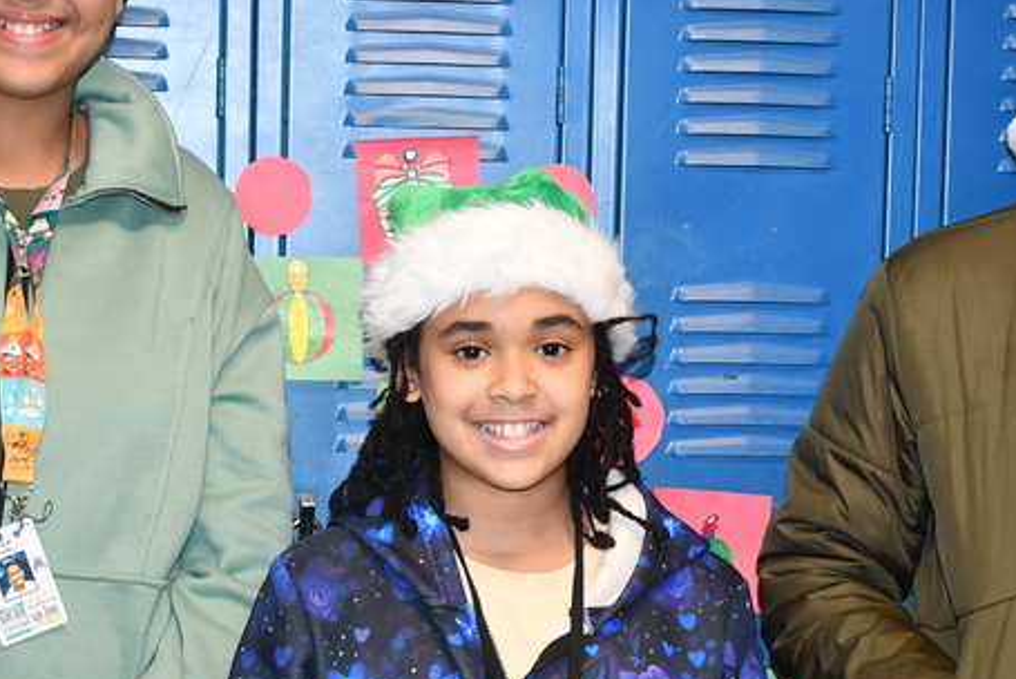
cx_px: 527
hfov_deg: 22.6
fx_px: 2542
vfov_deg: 15.2
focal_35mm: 90
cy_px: 329
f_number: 4
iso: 1000
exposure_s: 1/60
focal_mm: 27
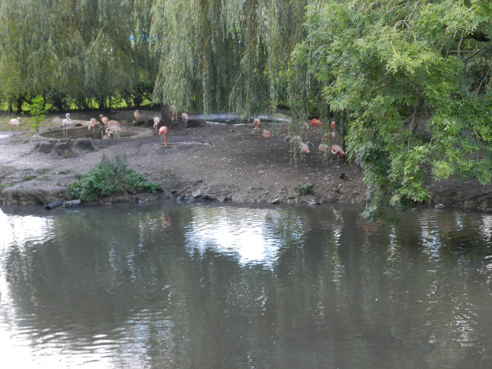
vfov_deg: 21.6
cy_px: 184
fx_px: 966
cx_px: 246
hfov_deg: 28.6
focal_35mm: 68
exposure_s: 1/25
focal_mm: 12.1
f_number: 4.7
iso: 160
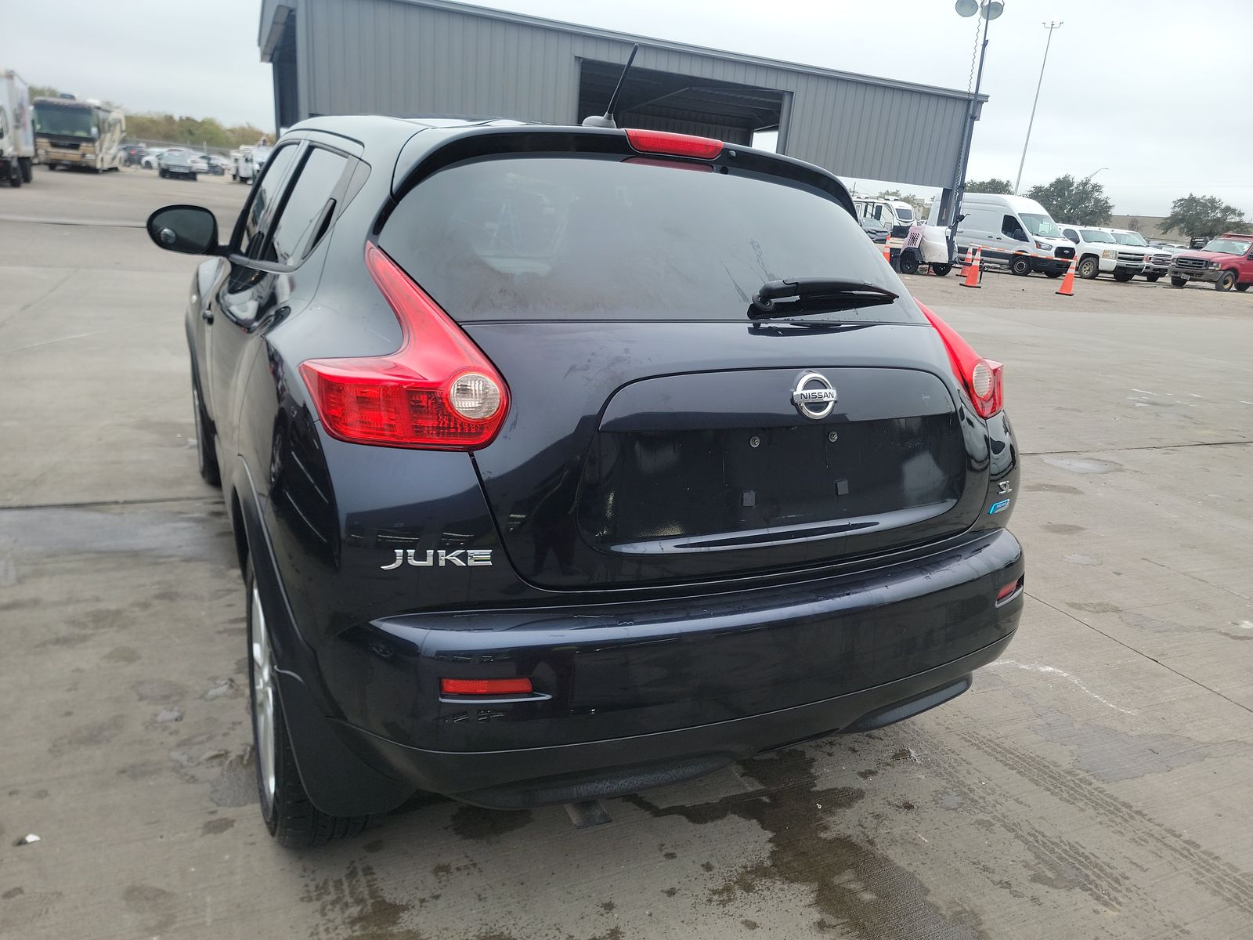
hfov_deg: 71.6
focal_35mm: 24
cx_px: 626
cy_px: 470
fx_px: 869
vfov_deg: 56.8
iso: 50
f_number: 1.8
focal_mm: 6.7
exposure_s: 1/143
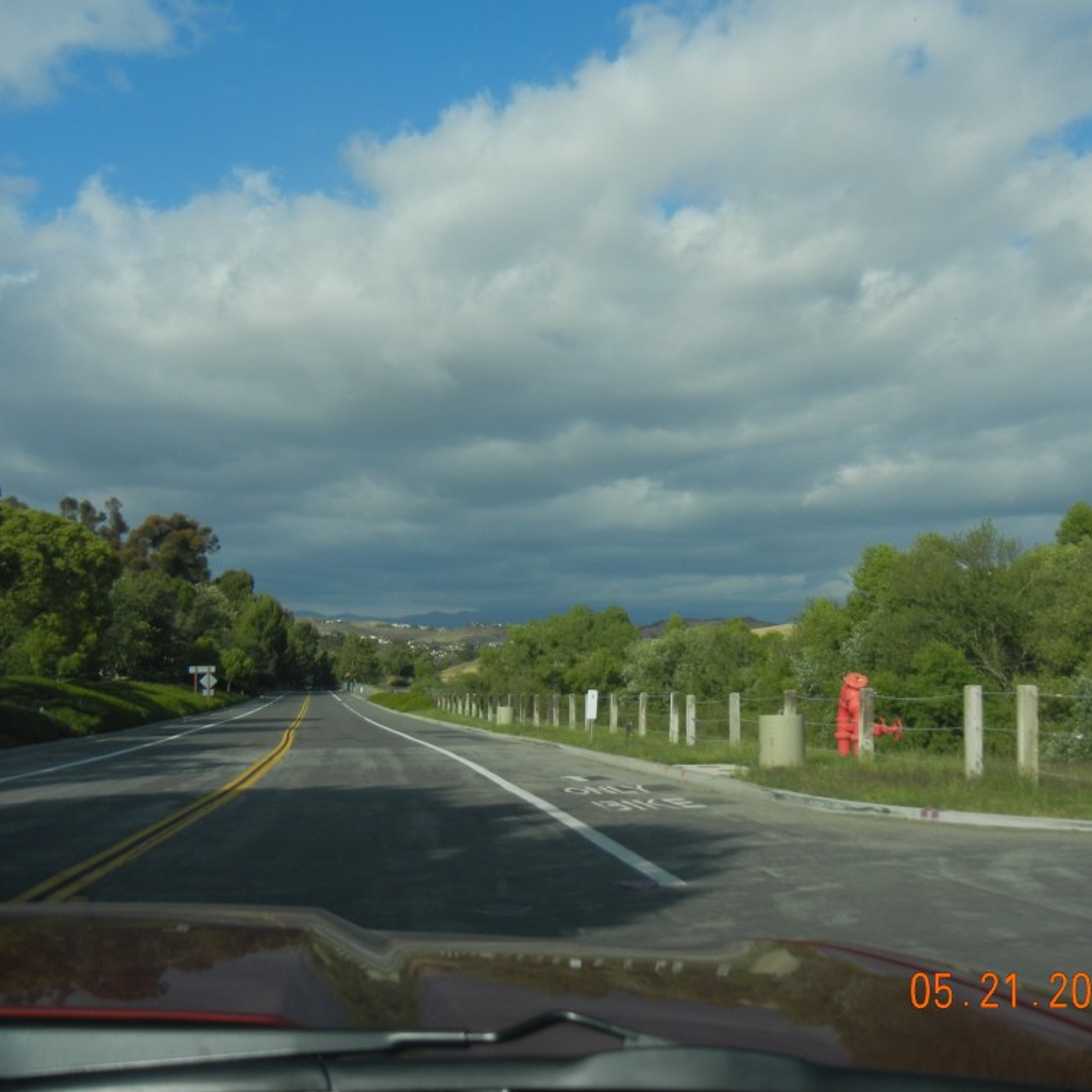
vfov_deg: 46.0
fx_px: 1285
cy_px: 550
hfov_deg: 45.9
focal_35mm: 36
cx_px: 624
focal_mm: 5.4
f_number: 7
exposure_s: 1/454
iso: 160
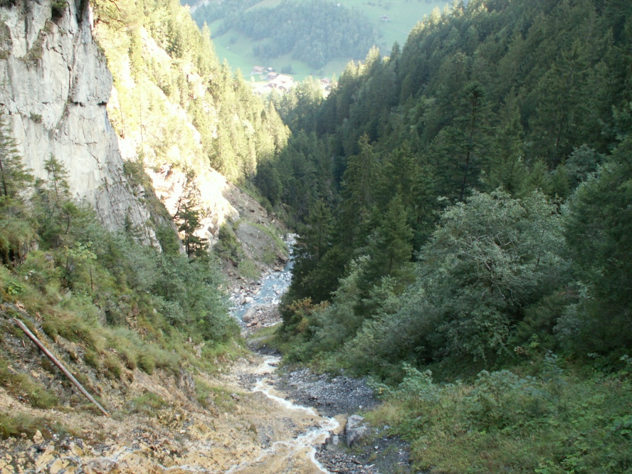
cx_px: 316
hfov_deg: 52.6
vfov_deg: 40.7
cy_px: 237
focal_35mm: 35
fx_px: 639
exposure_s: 1/40
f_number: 2.8
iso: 64
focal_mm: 5.86
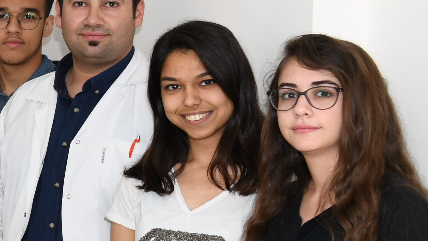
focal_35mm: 144
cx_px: -551
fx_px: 1634
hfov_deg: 12.3
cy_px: 164
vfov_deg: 8.4
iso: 320
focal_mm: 28
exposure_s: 1/60
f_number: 4.5
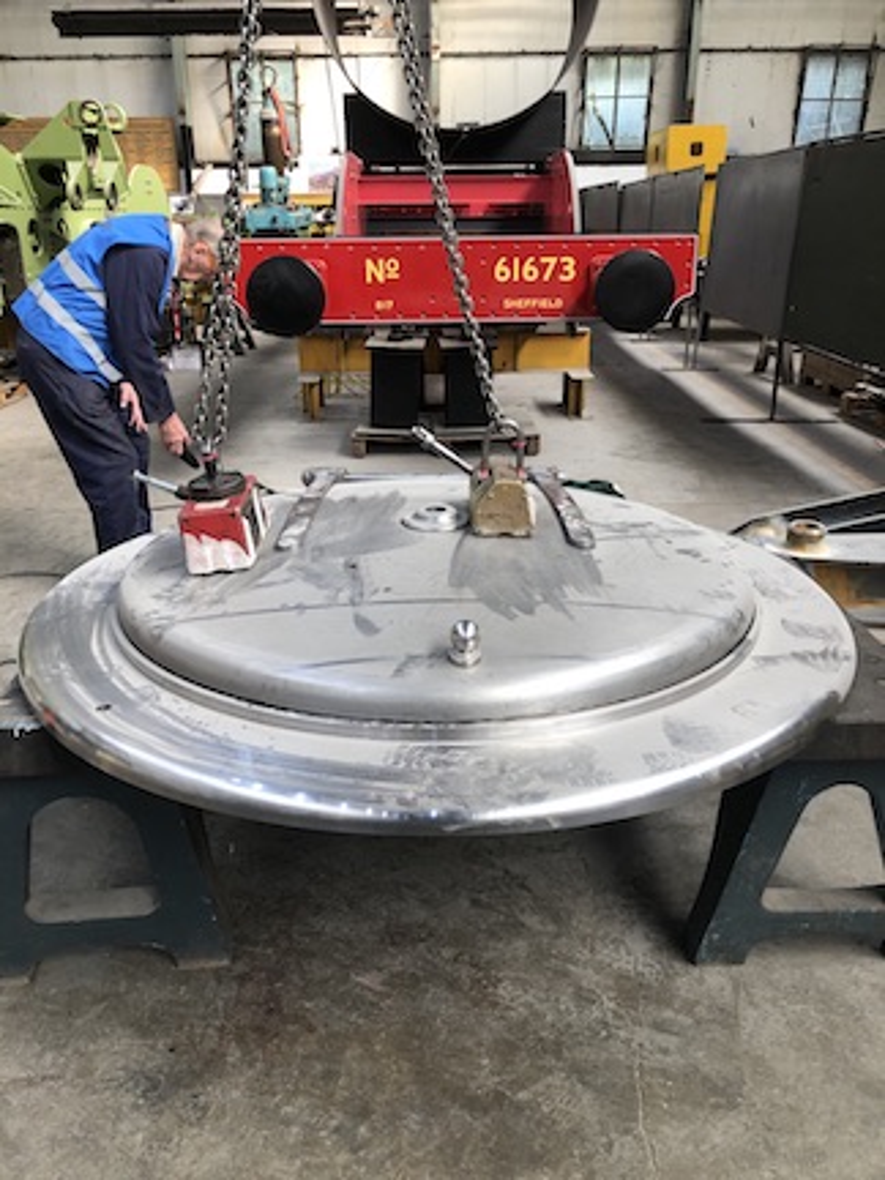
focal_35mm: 28
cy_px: 590
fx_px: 954
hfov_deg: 49.7
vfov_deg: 63.4
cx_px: 442
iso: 25
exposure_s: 1/30
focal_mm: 4
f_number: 1.8
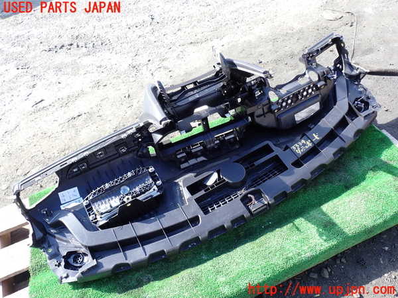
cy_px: 149
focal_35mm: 30
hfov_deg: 60.0
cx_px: 199
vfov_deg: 46.8
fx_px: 345
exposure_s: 1/125
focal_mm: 5.4
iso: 100
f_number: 3.2
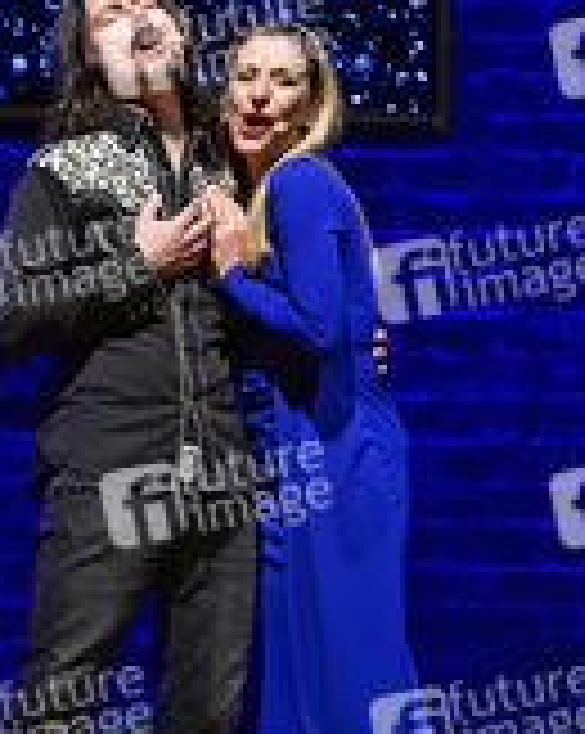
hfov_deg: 4.9
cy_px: 383
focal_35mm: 317
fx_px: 6873
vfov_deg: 6.1
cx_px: 547
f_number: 5.6
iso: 3200
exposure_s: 1/400
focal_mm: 122
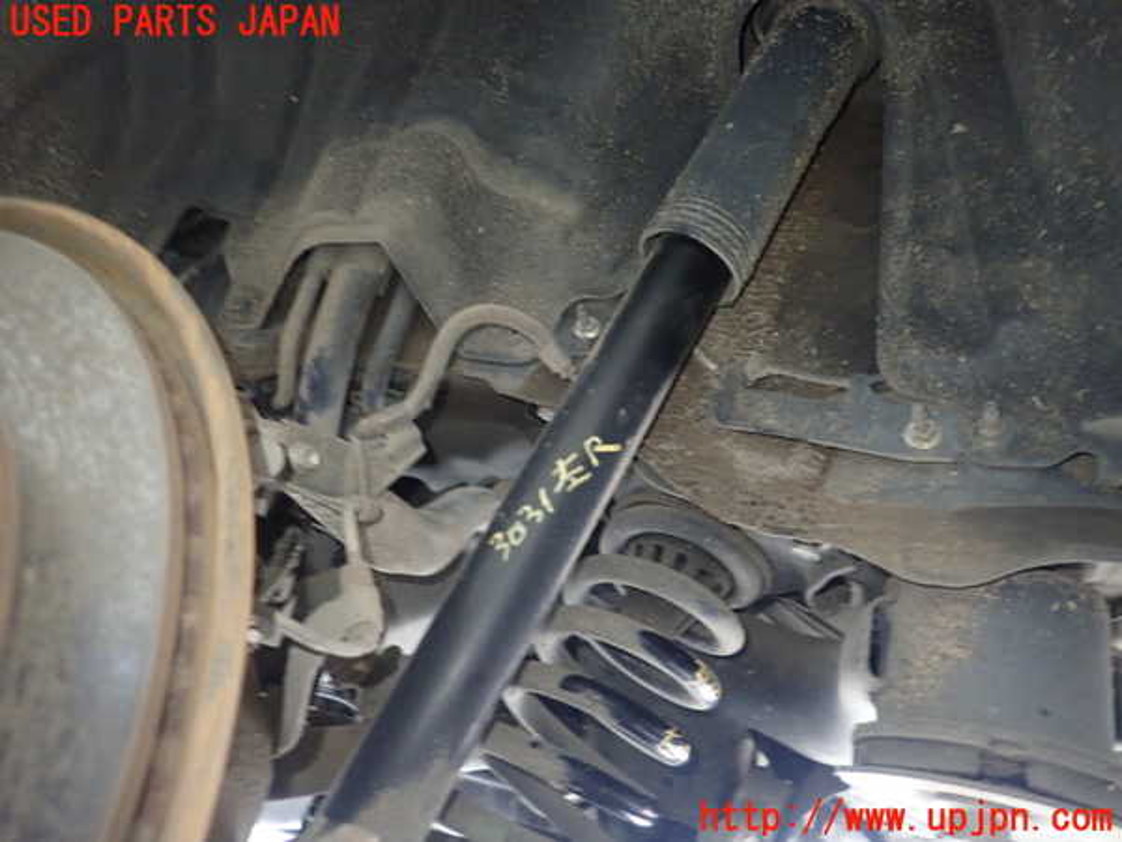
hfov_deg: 69.4
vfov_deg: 54.9
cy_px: 421
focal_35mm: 25
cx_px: 561
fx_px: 810
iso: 800
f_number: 2
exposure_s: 1/30
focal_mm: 4.5
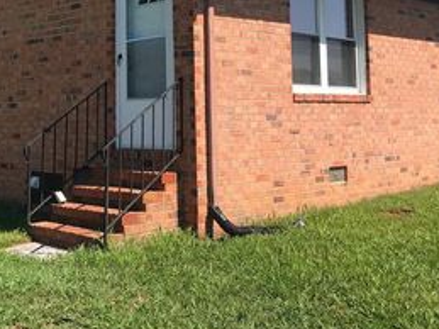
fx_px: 685
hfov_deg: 35.2
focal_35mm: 54
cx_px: 146
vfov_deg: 26.3
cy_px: 43
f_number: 1.8
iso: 20
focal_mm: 3.99
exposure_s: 1/1497
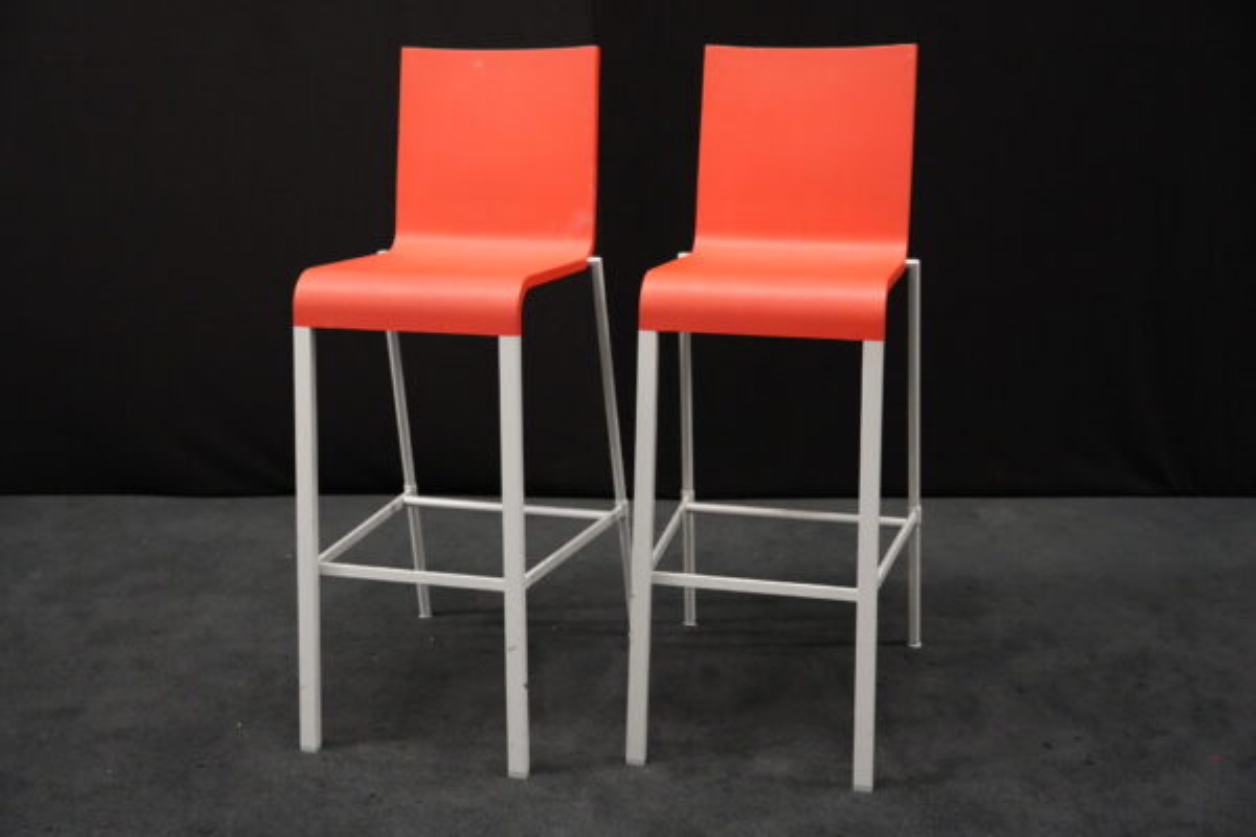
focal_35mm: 41
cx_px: 628
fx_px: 1430
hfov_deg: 47.4
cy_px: 418
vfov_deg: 32.6
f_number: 4
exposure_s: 1/160
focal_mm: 41
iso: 10000
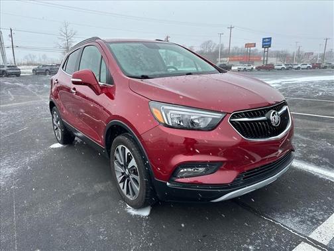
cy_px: 126
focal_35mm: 24
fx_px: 232
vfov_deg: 56.8
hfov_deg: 71.6
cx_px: 167
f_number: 1.78
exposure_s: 1/1339
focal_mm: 6.86
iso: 80
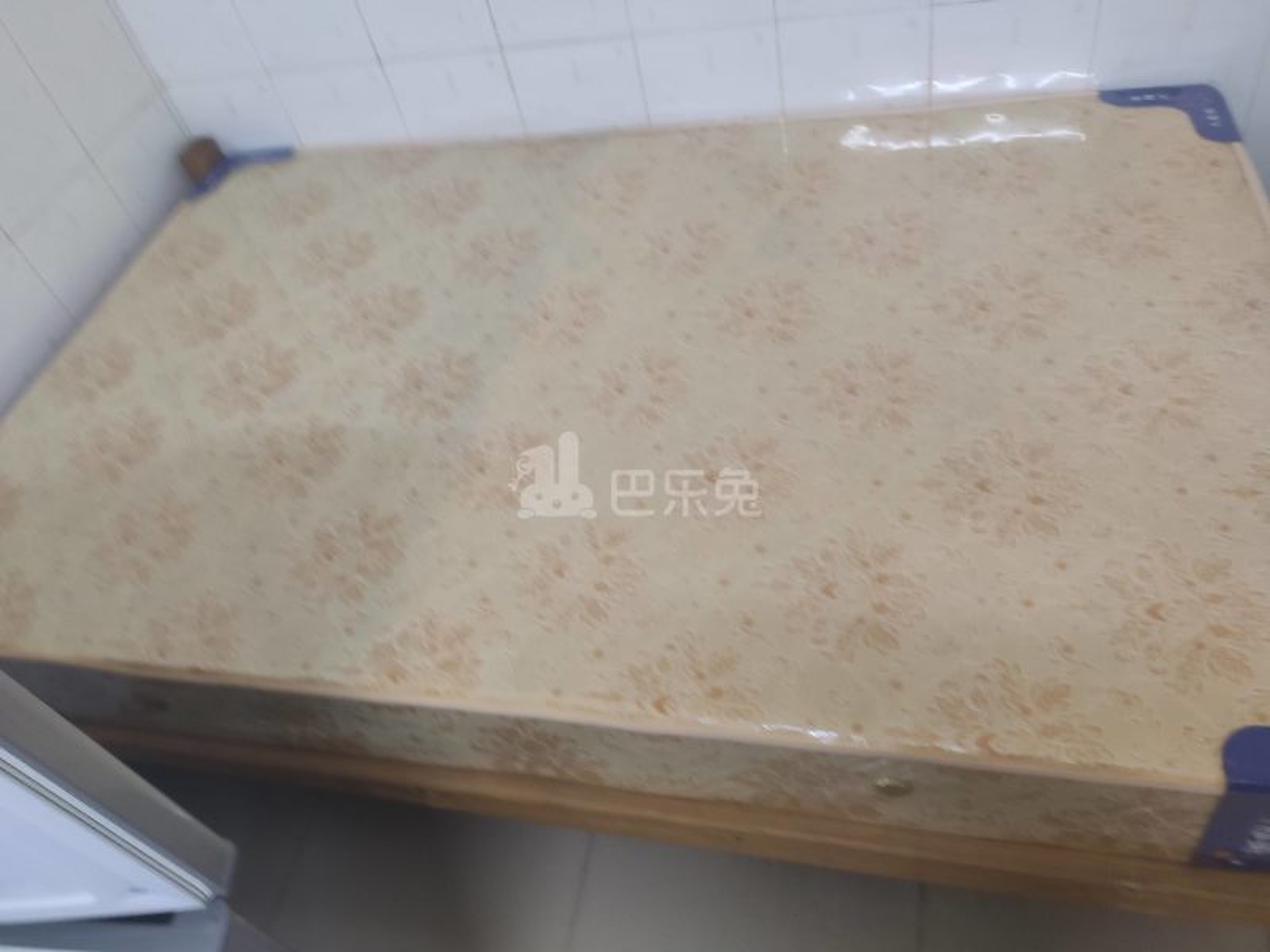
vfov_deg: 53.1
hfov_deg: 67.3
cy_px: 476
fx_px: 954
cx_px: 635
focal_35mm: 26
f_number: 1.75
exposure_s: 1/33
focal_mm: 4.77
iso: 992
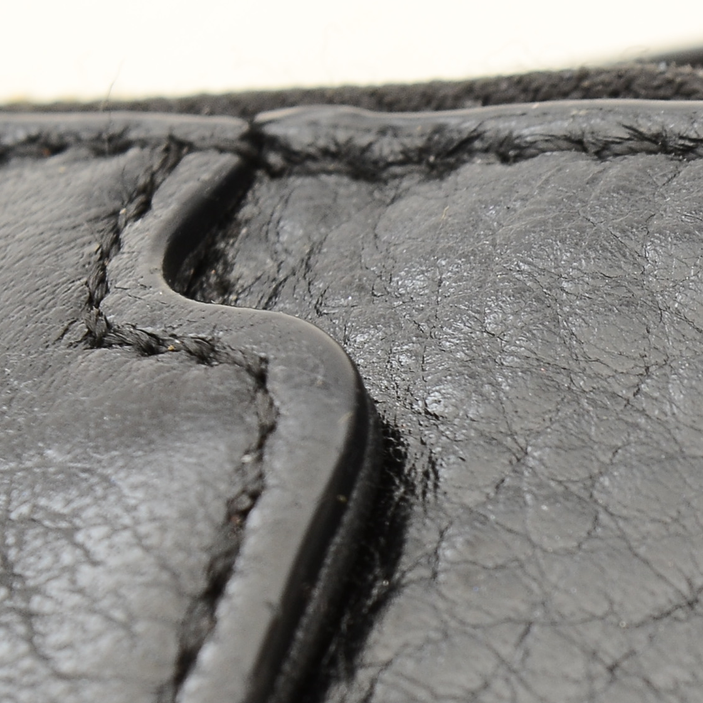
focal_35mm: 193
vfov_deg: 9.0
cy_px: 752
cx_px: 955
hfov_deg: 8.9
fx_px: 4434
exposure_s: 1/60
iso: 320
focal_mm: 46
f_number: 10
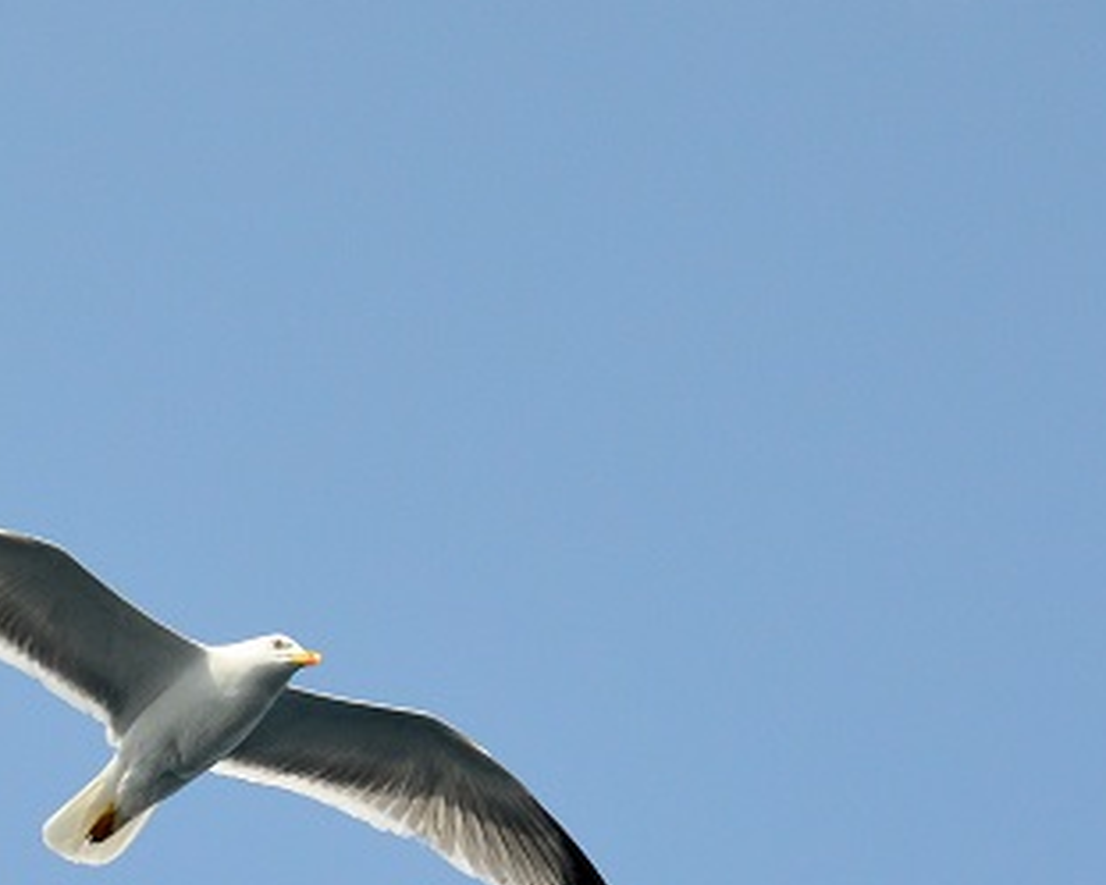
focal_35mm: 316
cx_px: 688
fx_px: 10347
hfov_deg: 6.1
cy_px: 809
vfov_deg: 4.9
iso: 800
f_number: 5
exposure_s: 1/4000
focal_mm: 70
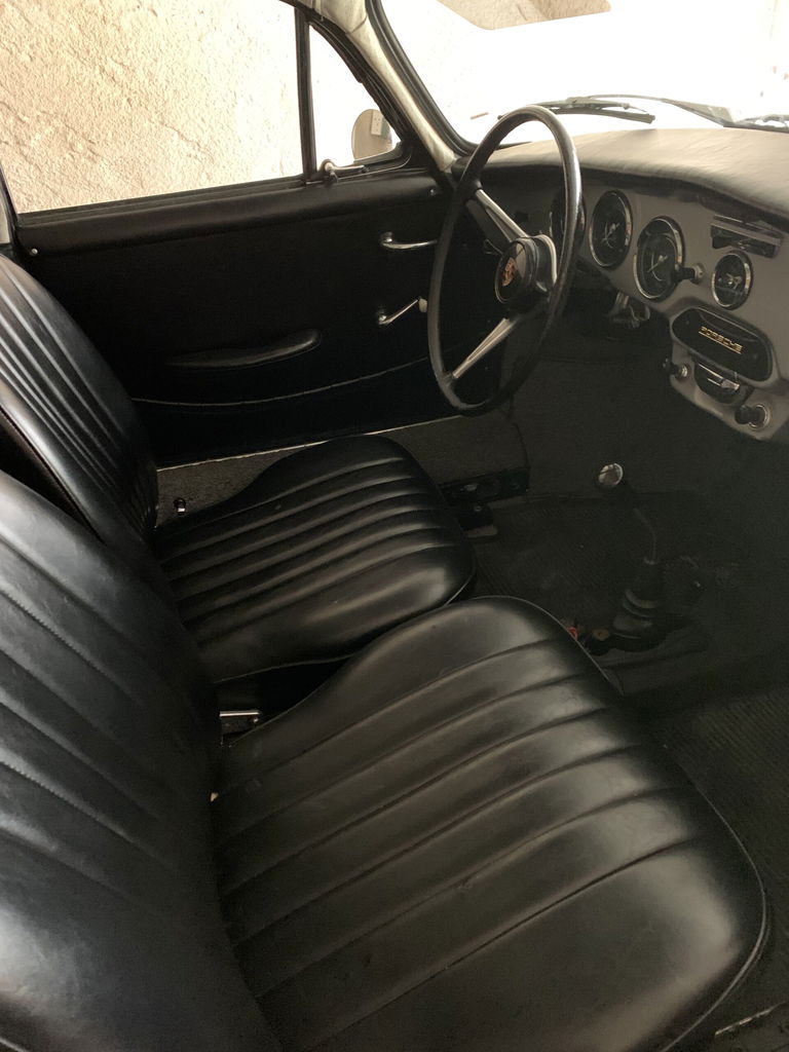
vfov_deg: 67.3
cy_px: 526
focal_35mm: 26
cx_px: 394
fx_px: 790
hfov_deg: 53.1
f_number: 1.8
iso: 800
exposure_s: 1/15
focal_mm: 4.25
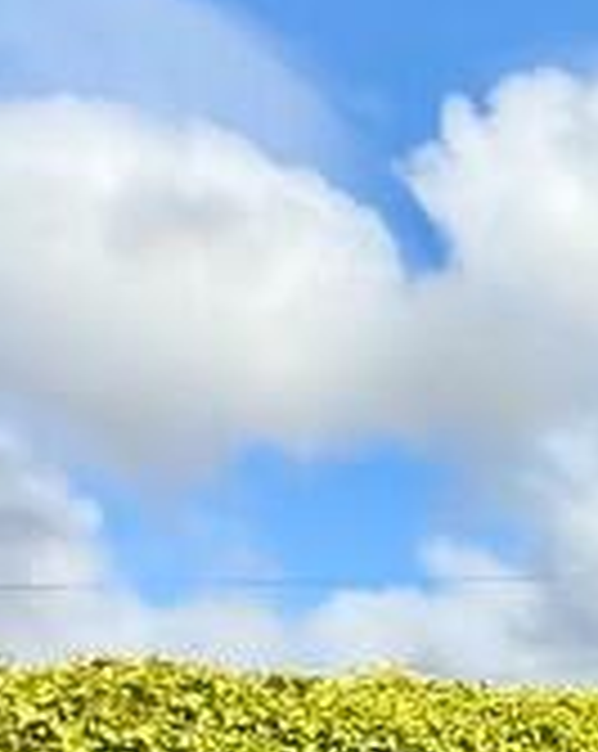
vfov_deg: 20.8
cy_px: 968
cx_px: 1722
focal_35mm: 84
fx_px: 1863
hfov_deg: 11.6
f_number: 2.2
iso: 50
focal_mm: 2.22
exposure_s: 1/1189
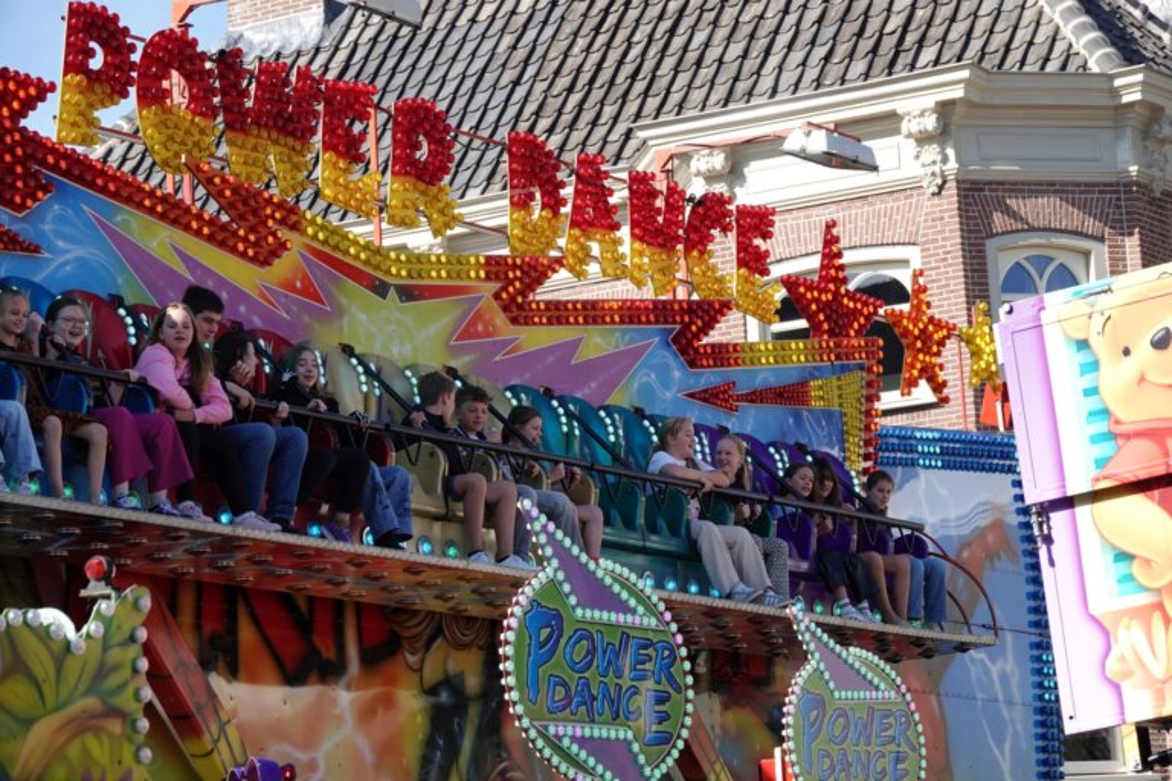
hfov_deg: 15.2
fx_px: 4395
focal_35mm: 135
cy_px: 390
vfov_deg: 10.2
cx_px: 586
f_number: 4
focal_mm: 49.51
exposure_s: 1/400
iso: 100
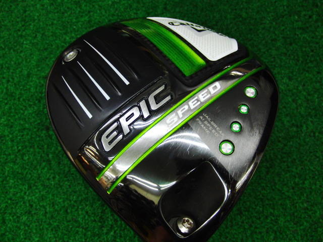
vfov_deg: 38.7
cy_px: 121
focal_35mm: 37
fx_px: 345
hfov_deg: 50.1
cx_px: 162
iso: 320
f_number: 3.6
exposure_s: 1/80
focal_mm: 6.42
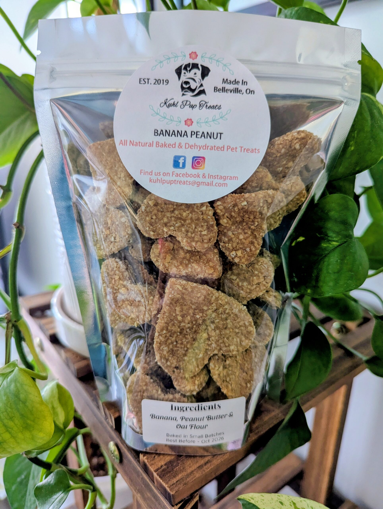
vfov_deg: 71.5
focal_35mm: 24
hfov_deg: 56.9
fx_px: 353
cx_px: 192
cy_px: 254
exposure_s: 1/23.8
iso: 165
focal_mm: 6.81
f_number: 1.85
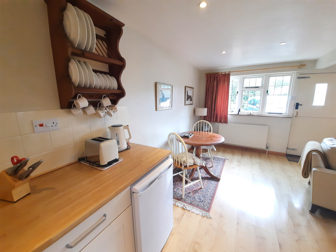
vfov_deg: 89.9
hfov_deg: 106.2
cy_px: 126
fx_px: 126
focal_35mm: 13
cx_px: 168
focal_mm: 1.74
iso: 200
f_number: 2.2
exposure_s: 1/50
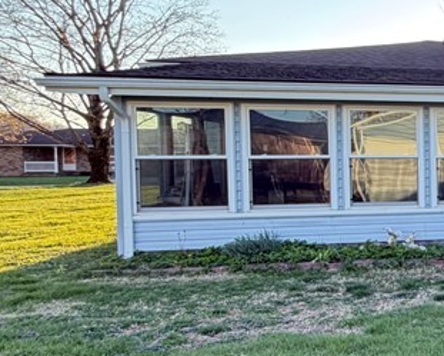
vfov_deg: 33.4
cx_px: 622
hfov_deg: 29.7
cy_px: 184
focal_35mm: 45
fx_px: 592
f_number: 2.2
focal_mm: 2.22
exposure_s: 1/121
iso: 80
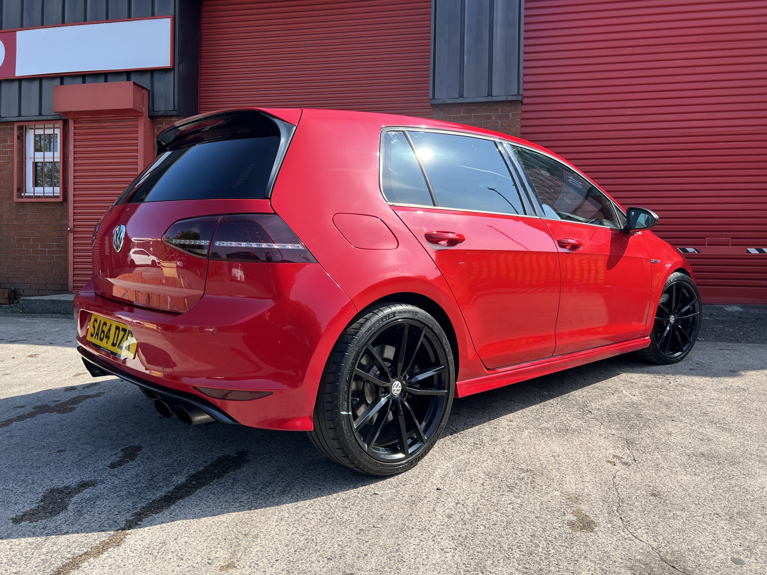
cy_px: 288
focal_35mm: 26
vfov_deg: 53.1
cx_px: 384
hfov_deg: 67.3
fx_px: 576
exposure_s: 1/1698
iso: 50
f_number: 1.5
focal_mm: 5.7
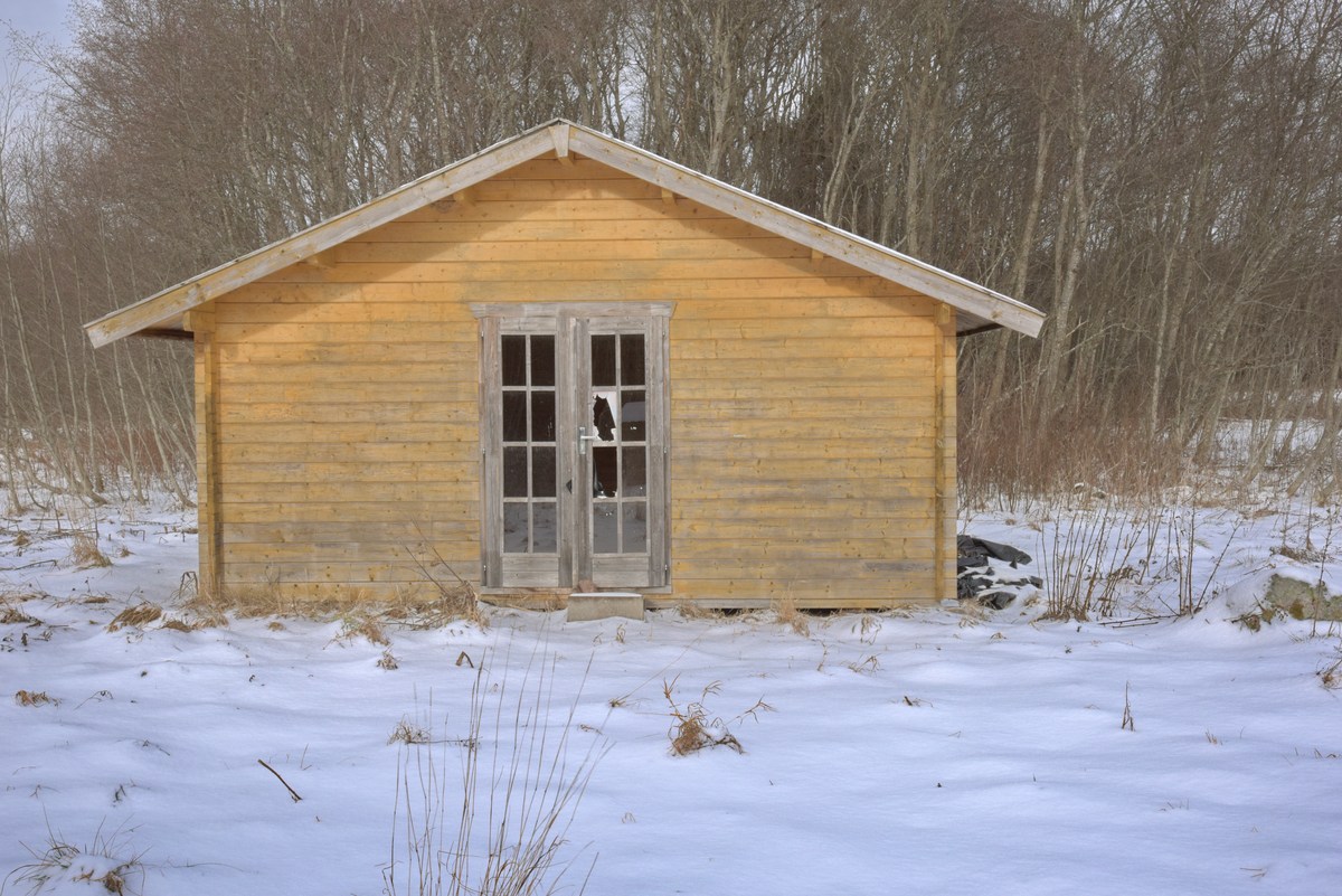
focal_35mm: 44
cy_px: 448
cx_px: 671
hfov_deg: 44.5
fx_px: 1641
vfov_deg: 30.5
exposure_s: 1/125
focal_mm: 44
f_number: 14
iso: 100
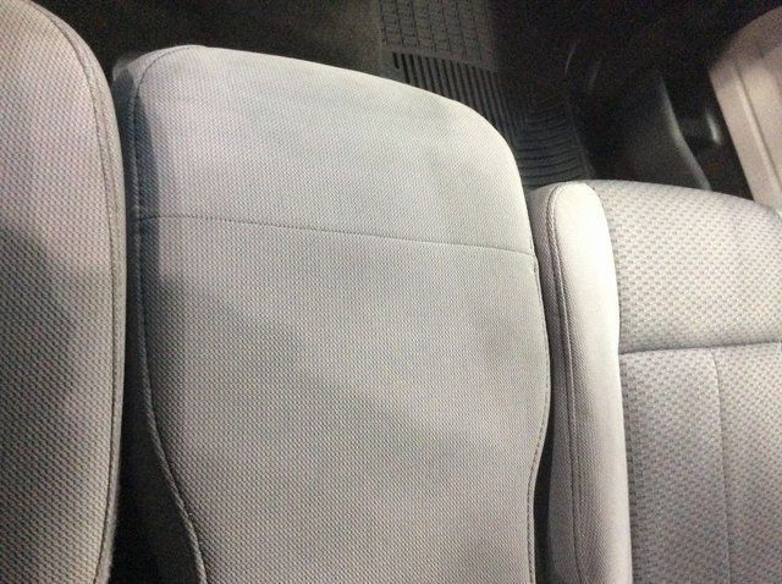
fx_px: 722
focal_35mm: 32
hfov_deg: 56.9
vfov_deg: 44.1
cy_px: 292
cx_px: 391
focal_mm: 3.3
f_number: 2.4
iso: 320
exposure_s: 1/15
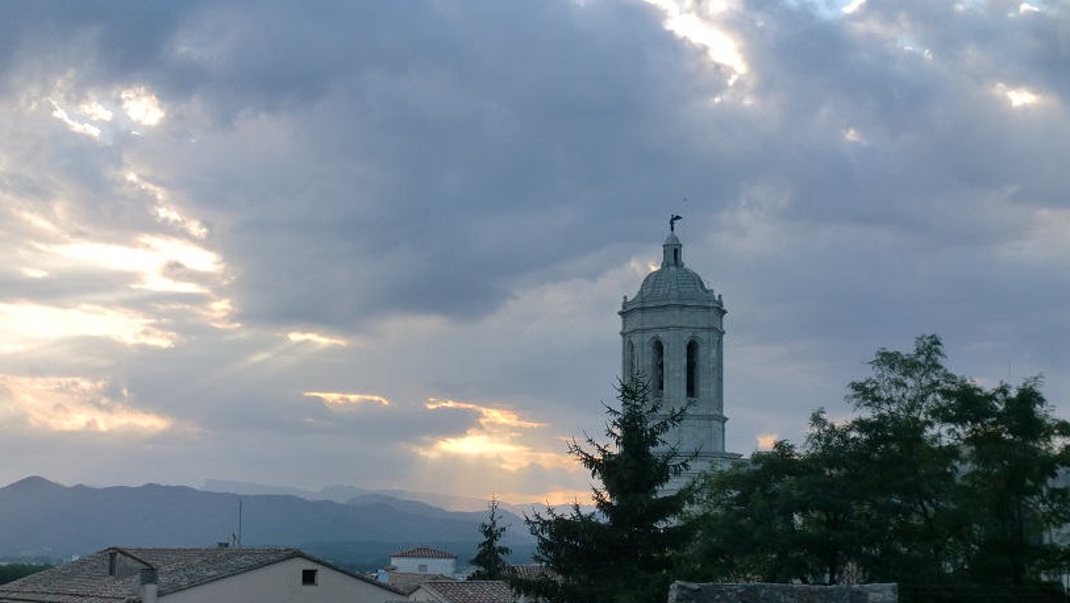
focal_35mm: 67
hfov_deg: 31.4
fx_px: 1902
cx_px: 537
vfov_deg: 18.0
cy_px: 369
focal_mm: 11.2
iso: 64
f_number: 4.2
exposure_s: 1/250
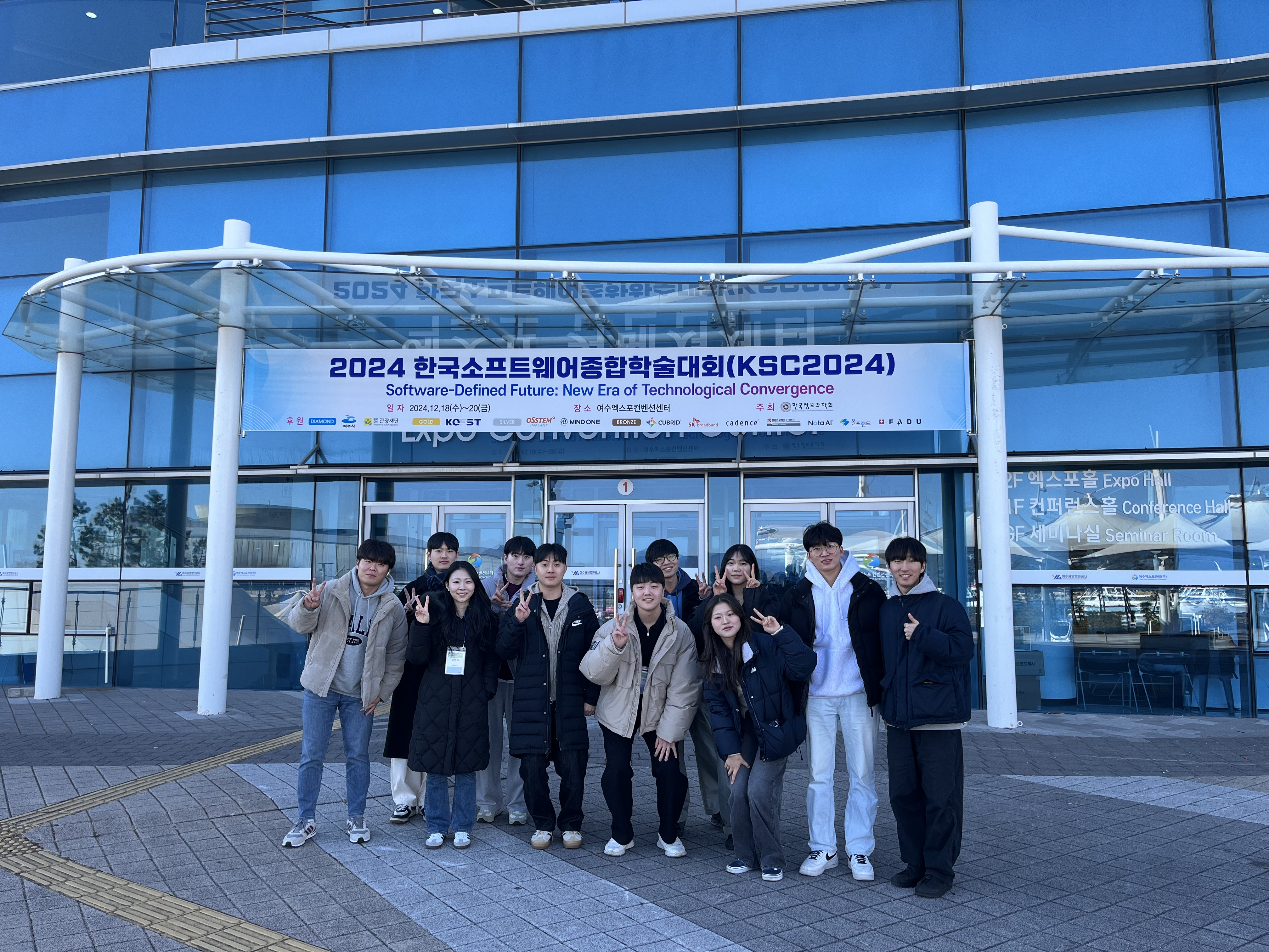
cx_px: 634
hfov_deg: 67.3
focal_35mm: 26
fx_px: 953
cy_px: 476
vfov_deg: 53.1
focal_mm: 5.1
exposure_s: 1/701
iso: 50
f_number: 1.6
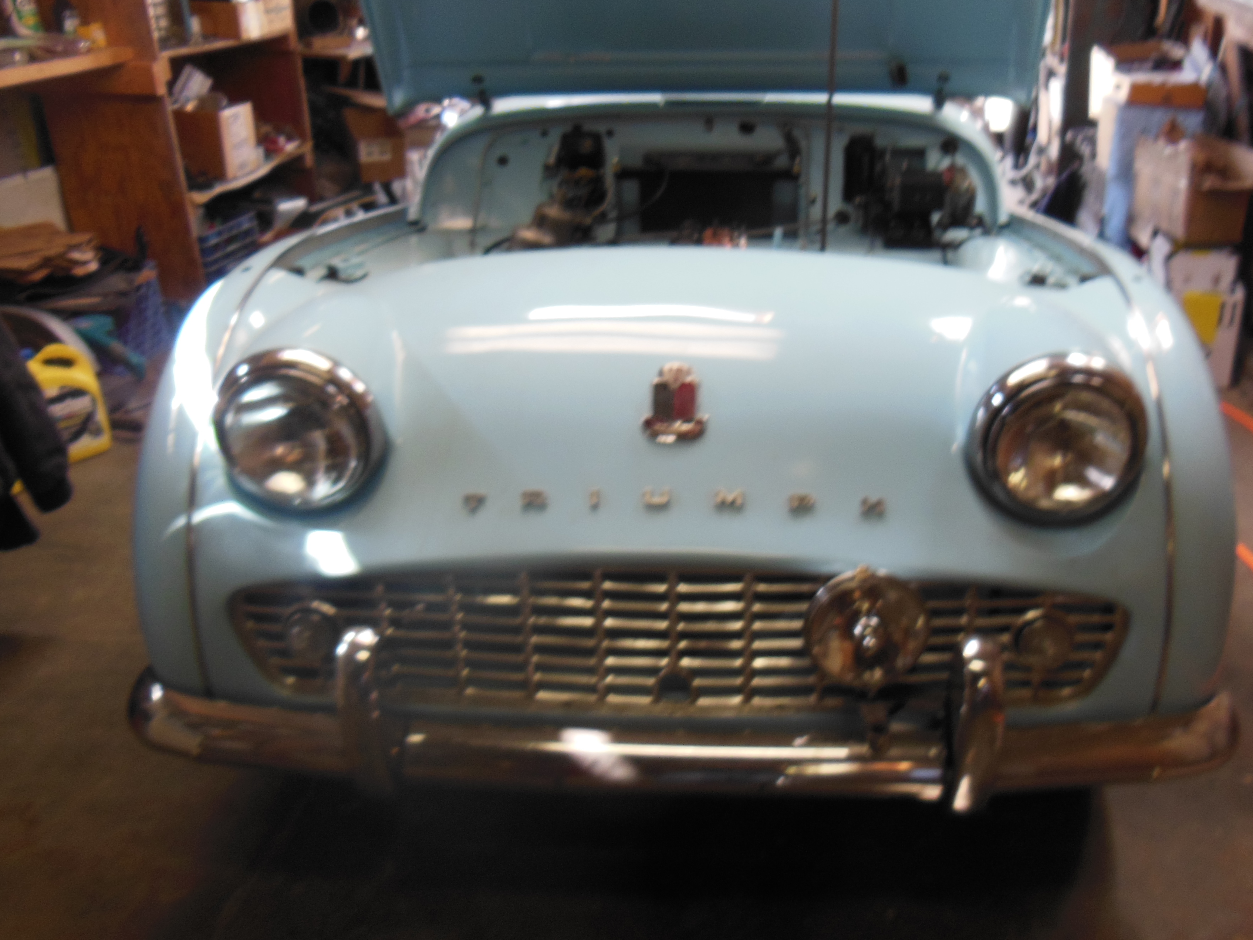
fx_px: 1231
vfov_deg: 41.8
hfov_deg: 53.8
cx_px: 702
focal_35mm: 34
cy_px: 482
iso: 125
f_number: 3.5
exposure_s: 1/30
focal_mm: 4.5
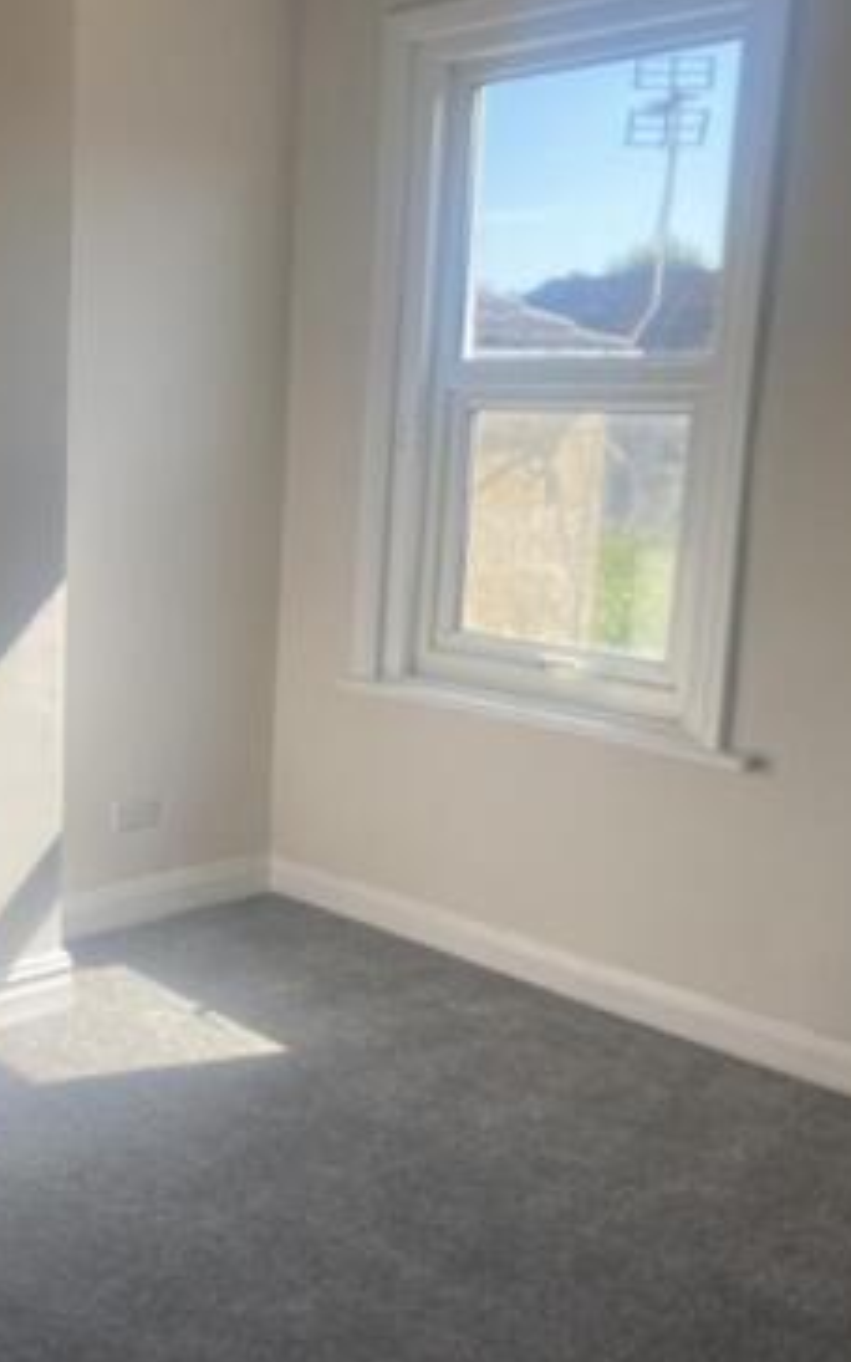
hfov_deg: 27.2
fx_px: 1633
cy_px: 722
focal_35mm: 44
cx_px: -39
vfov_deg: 45.3
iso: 32
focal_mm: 4.25
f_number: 1.8
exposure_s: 1/417
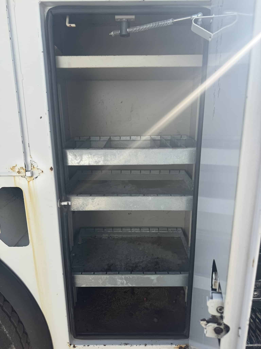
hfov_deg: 56.8
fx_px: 241
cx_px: 130
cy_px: 174
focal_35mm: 24
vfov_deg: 71.6
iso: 80
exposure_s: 1/1818
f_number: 1.78
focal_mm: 6.76
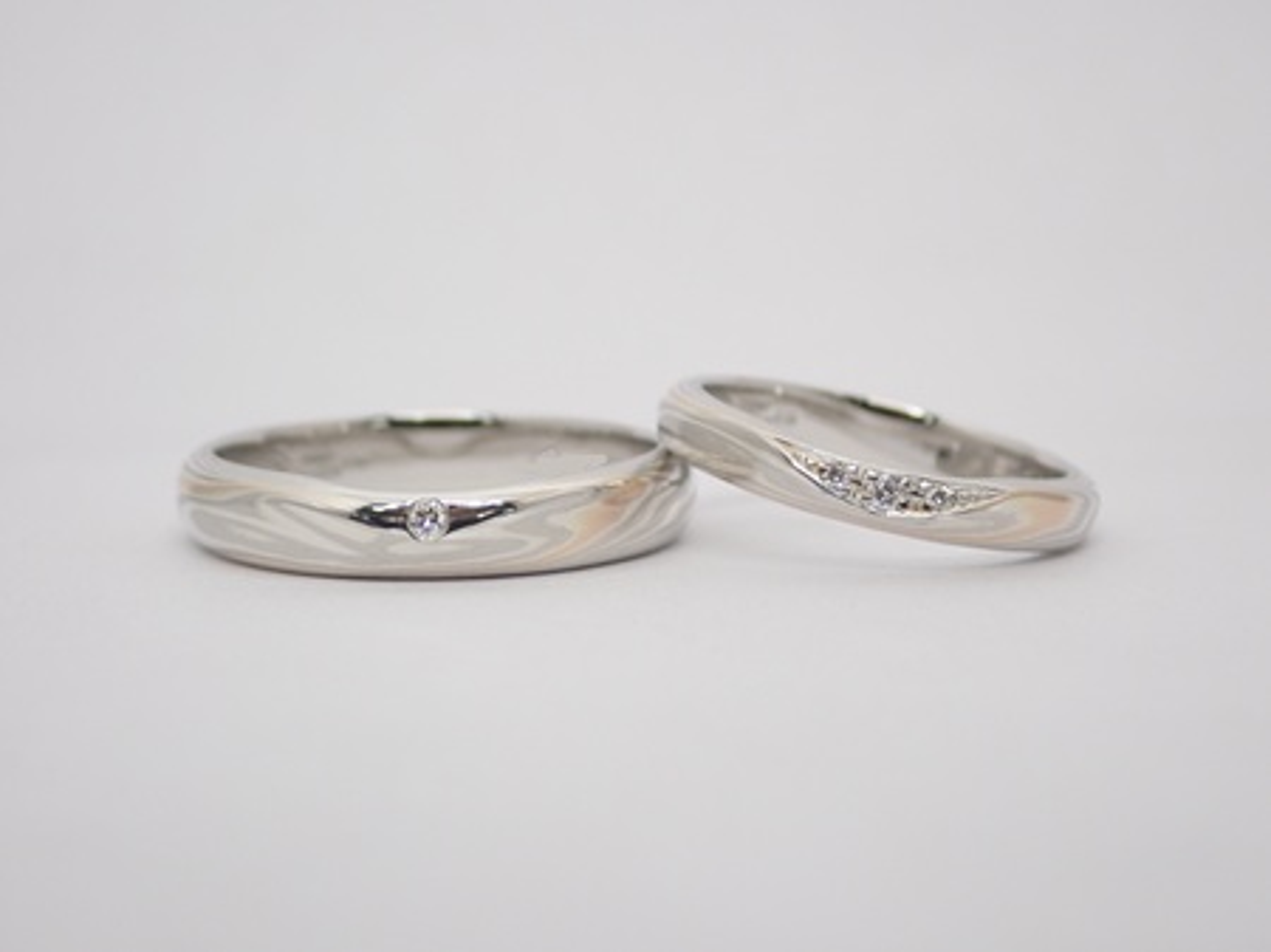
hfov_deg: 25.3
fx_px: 2826
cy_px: 476
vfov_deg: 19.1
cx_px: 636
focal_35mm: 77
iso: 200
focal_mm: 13.65
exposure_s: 1/125
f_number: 4.1
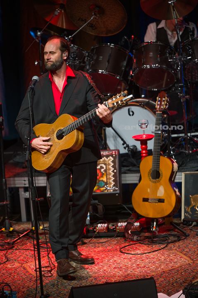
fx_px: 1652
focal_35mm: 200
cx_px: 99
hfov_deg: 6.9
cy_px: 149
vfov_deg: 10.3
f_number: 2.8
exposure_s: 1/200
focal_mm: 200
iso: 1000
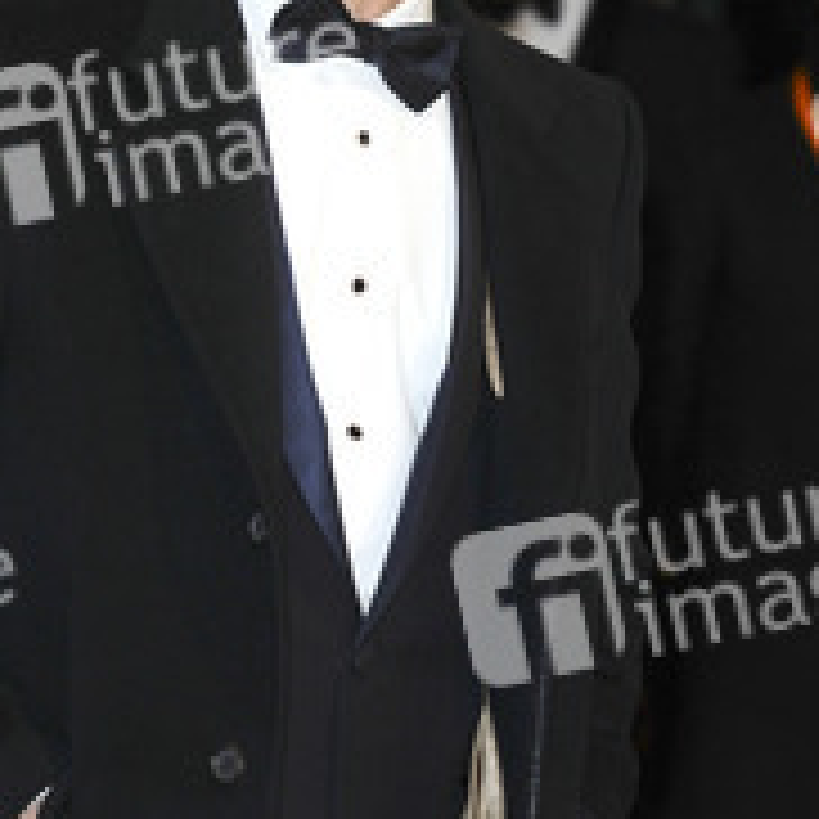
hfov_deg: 6.8
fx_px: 6906
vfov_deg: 6.8
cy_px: 356
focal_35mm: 258
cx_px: 277
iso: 320
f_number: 4.5
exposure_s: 1/200
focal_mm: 92
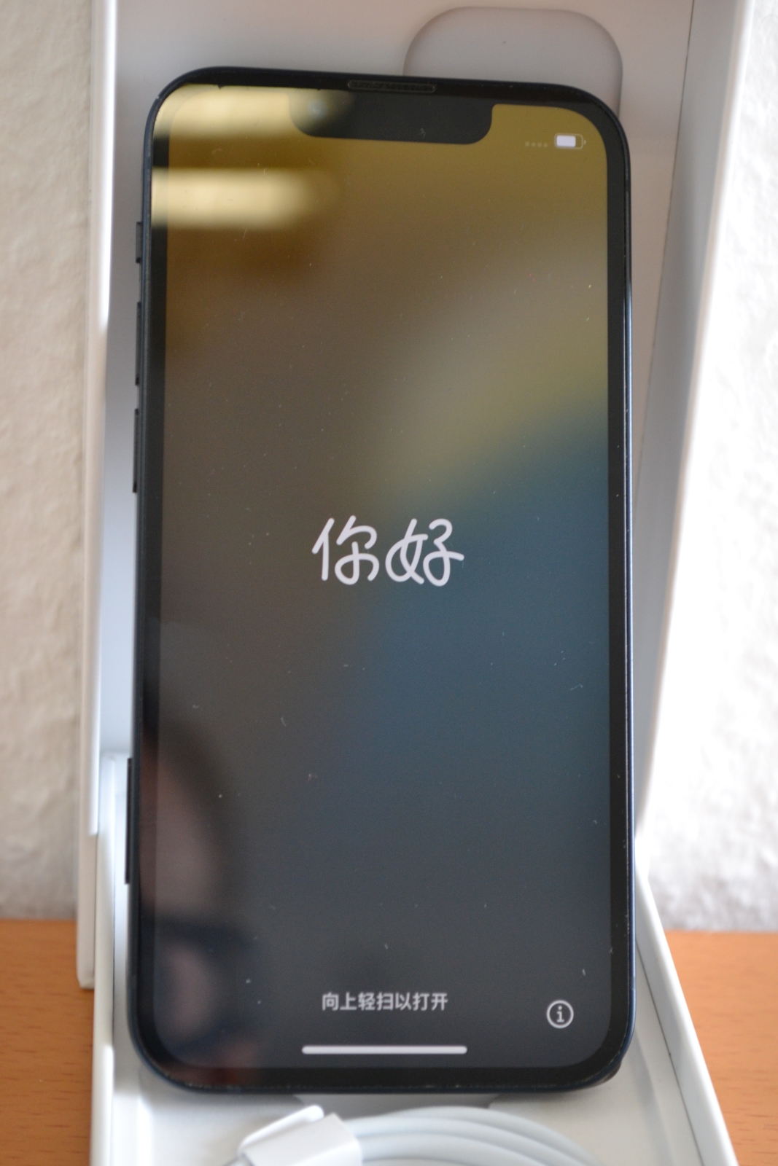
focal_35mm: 82
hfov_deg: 16.6
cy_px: 583
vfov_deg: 24.6
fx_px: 2674
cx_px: 389
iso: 900
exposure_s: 1/60
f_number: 5.6
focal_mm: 55
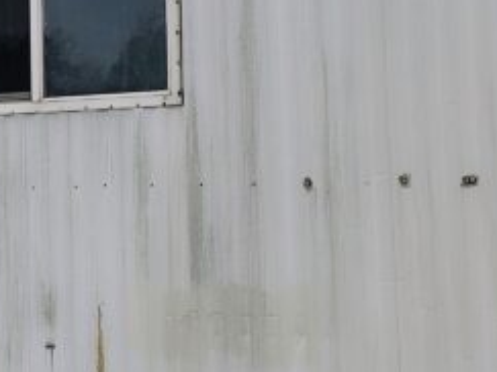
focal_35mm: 101
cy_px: 88
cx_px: -162
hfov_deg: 18.1
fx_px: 1449
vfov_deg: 14.6
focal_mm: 5.56
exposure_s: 1/2118
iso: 100
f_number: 1.8
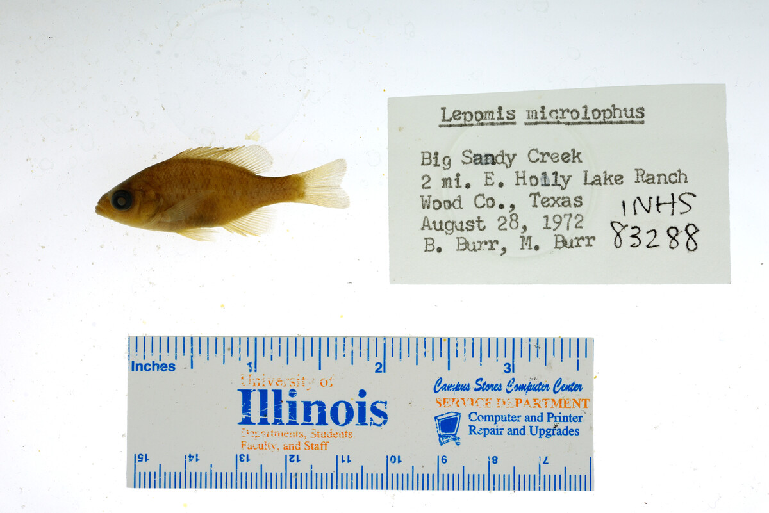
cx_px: 384
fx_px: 1282
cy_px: 256
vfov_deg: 22.6
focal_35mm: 60
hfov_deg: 33.4
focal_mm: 60
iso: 100
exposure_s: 1/200
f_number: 10
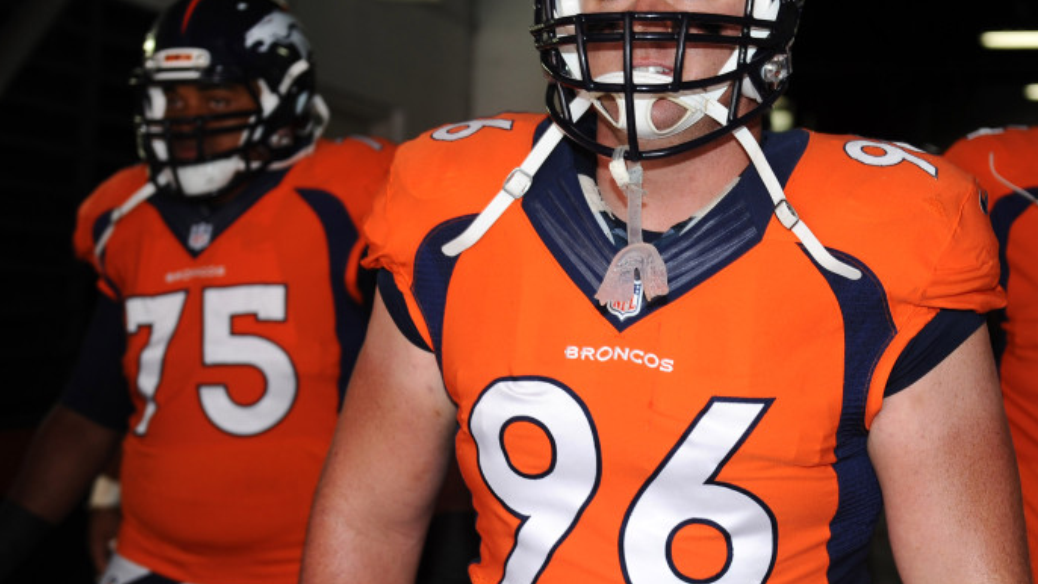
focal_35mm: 75
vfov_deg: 16.1
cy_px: 210
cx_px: 649
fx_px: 2064
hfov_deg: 28.1
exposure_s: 1/250
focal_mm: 48
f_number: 2.8
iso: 250
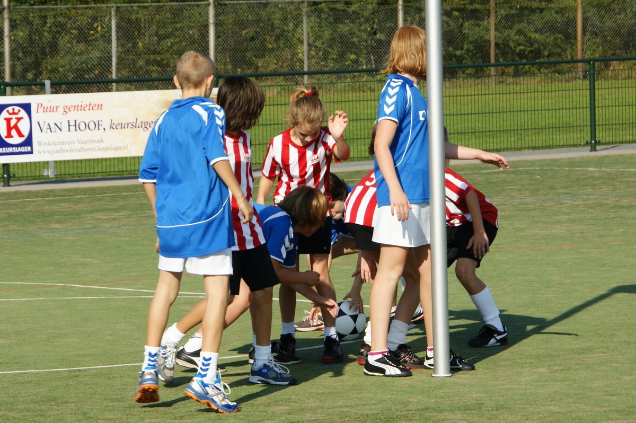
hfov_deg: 15.2
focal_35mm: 135
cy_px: 212
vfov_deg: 10.1
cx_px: 318
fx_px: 2383
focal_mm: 90
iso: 200
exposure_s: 1/400
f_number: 9
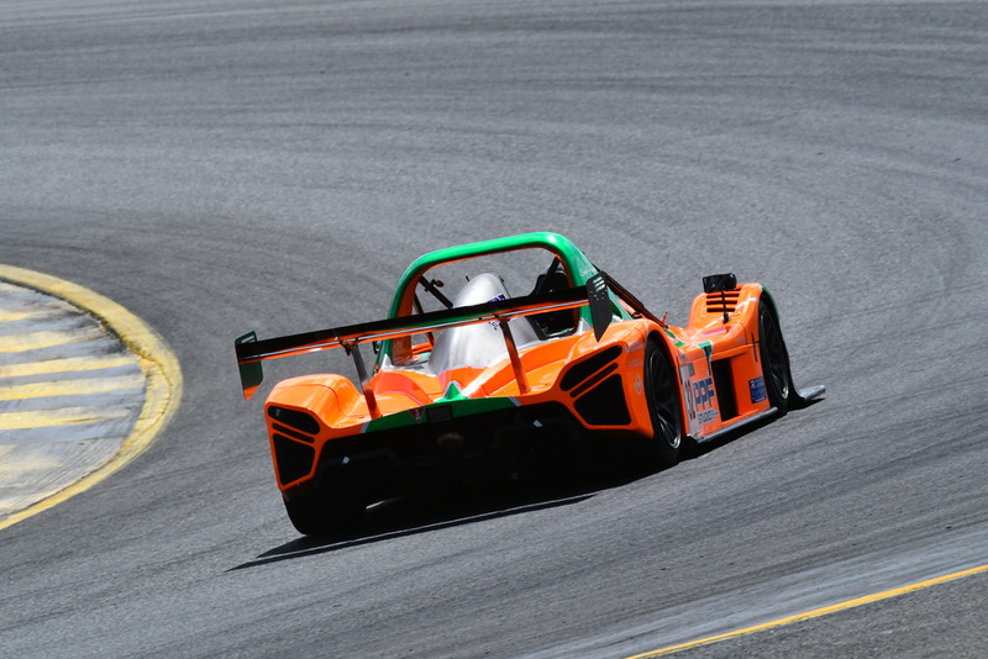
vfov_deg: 2.4
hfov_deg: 3.5
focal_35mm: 585
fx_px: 16060
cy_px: 330
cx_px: 494
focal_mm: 390
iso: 320
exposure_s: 1/640
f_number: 11
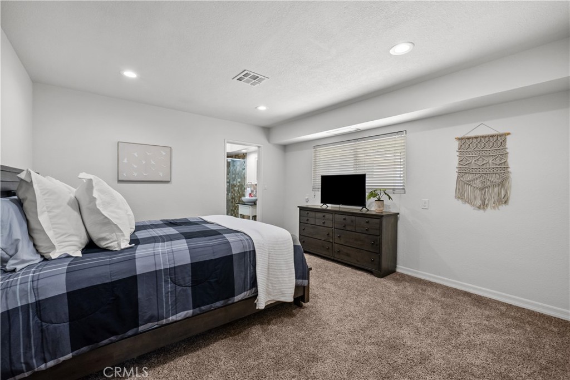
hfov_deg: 100.4
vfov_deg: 77.3
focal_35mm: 15
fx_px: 238
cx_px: 285
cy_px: 190
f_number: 9
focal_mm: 15
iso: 250
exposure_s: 1/6
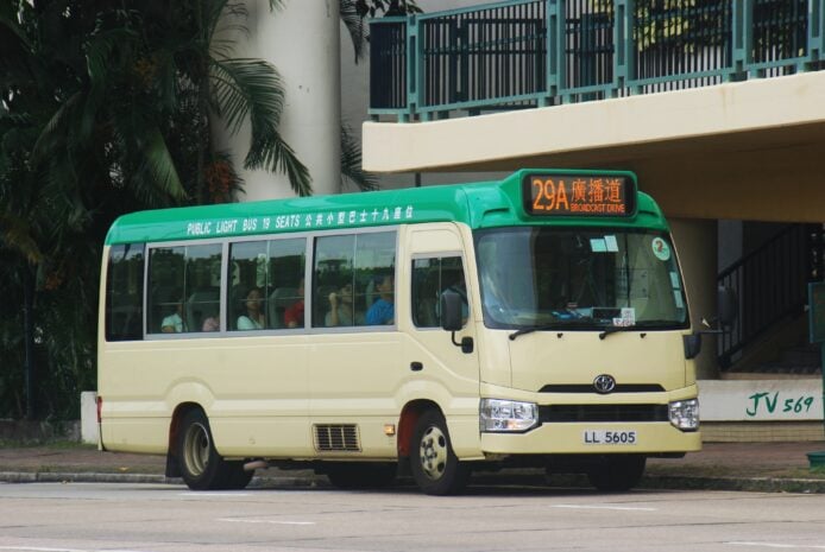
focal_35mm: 188
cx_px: 412
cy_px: 276
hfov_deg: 11.0
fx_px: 4303
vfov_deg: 7.3
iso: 200
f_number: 10
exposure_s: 1/160
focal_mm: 125
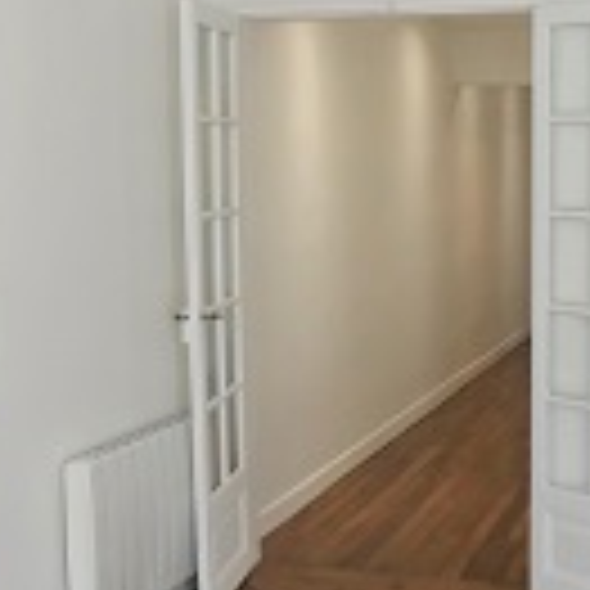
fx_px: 1755
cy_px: 333
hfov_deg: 18.8
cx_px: 531
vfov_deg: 19.1
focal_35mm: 91
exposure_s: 1/50
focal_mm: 3.99
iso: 32
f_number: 1.8
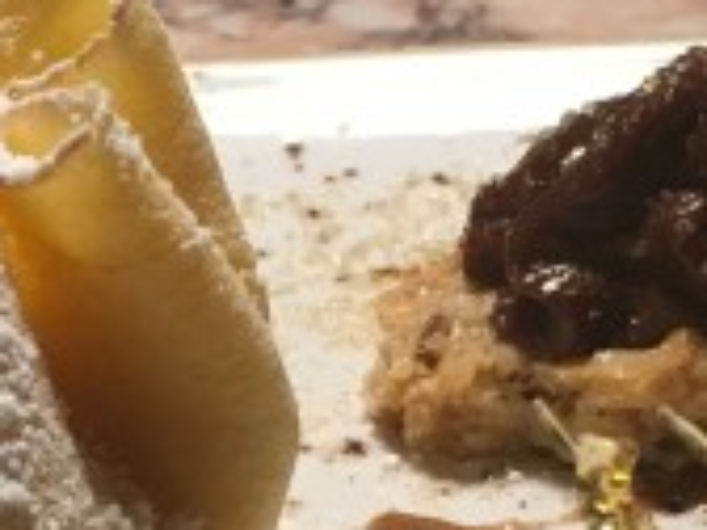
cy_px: 639
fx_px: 3002
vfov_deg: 9.9
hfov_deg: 13.1
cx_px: -130
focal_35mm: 147
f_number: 2.2
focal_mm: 4.15
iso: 50
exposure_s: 1/33
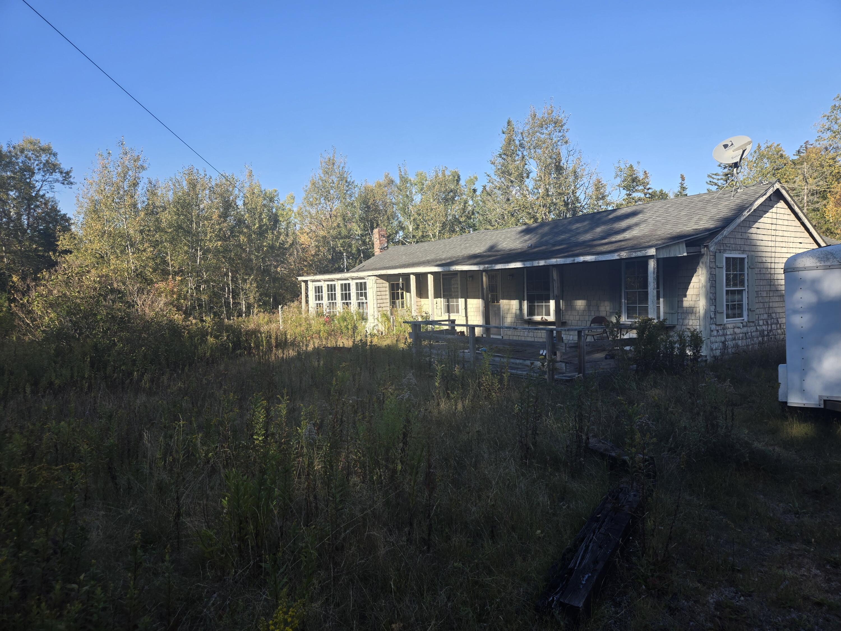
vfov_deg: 58.9
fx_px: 559
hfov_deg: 73.9
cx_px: 420
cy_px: 316
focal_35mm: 23
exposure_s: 1/827
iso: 25
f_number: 1.8
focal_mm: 5.4
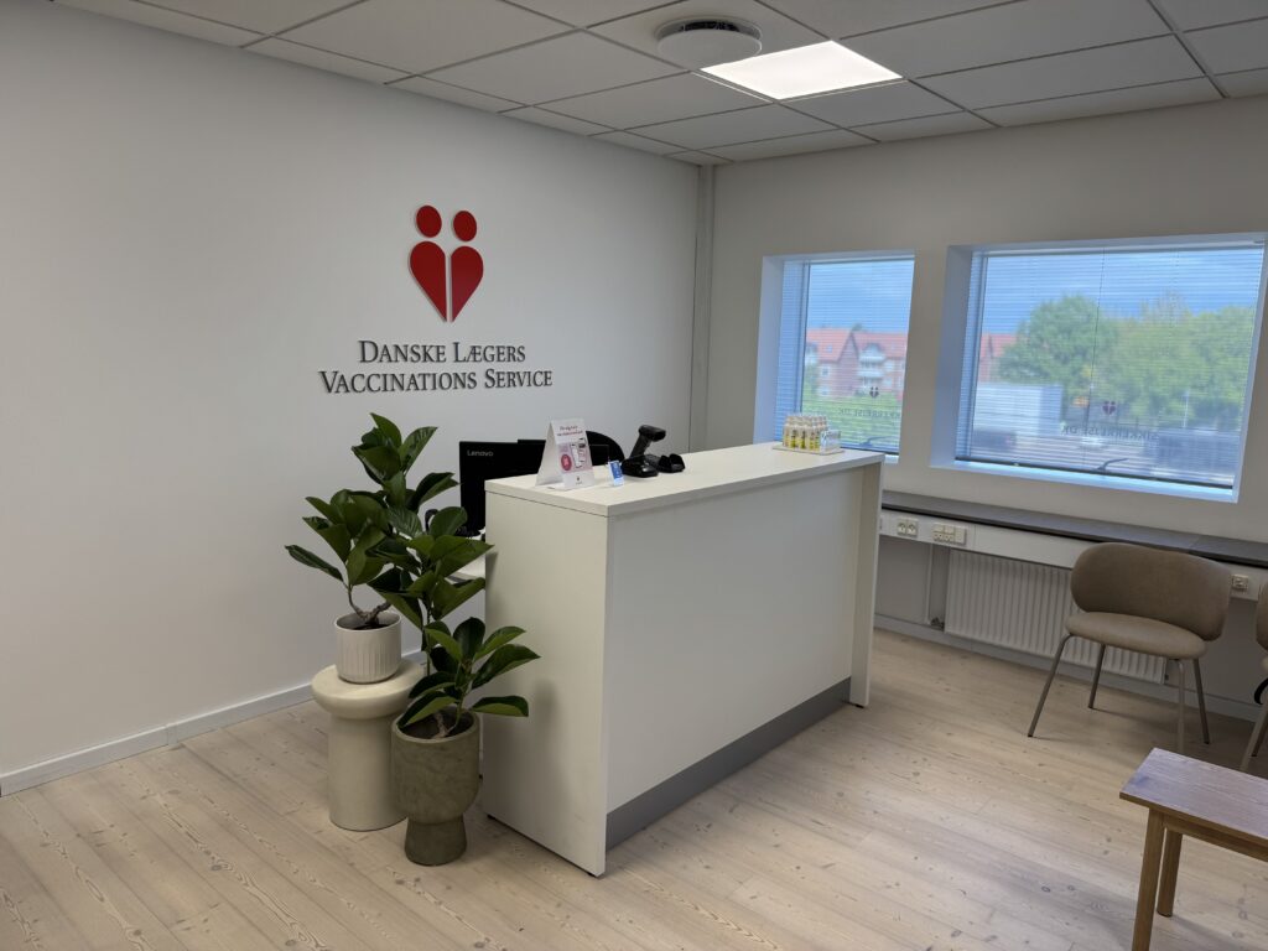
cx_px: 634
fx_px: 879
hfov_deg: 71.6
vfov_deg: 56.8
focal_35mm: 24
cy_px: 476
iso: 64
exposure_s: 1/135
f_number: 1.78
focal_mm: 6.76
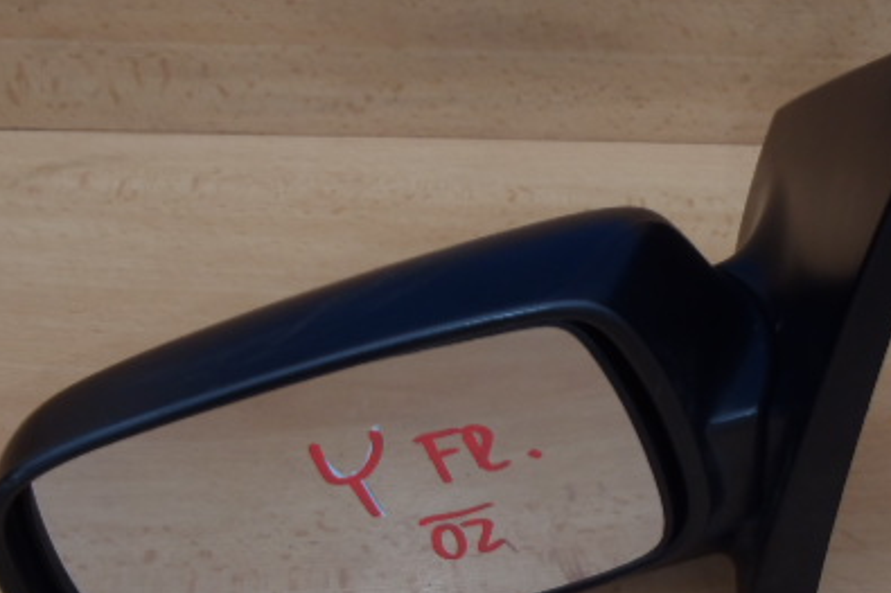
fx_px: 1583
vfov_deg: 21.0
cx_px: 505
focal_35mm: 64
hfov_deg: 31.4
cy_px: 478
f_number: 4.6
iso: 100
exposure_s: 1/40
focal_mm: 6.83
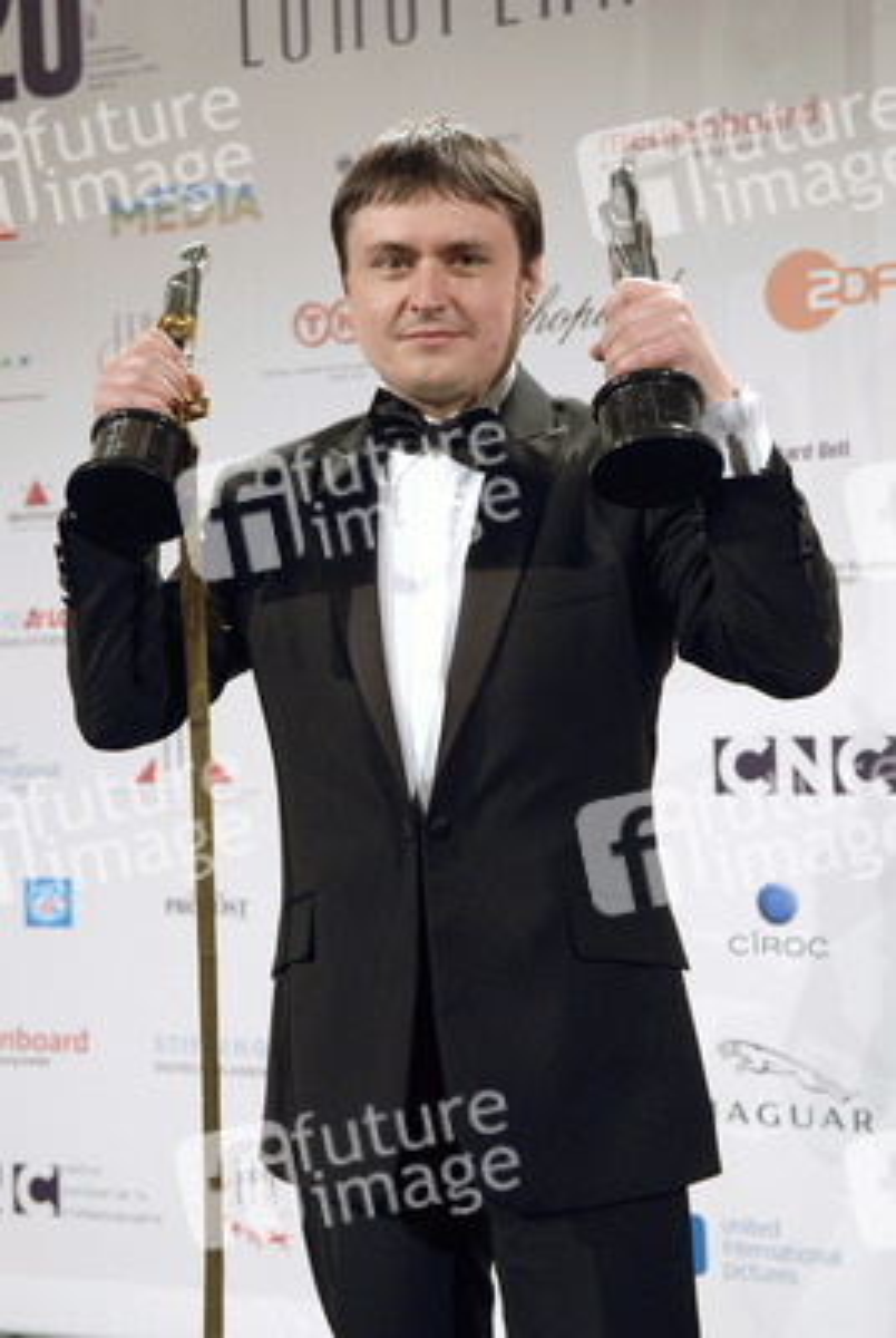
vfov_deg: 30.5
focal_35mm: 66
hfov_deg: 20.7
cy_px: 669
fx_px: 2455
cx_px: 448
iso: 800
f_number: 4
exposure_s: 1/125
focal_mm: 44
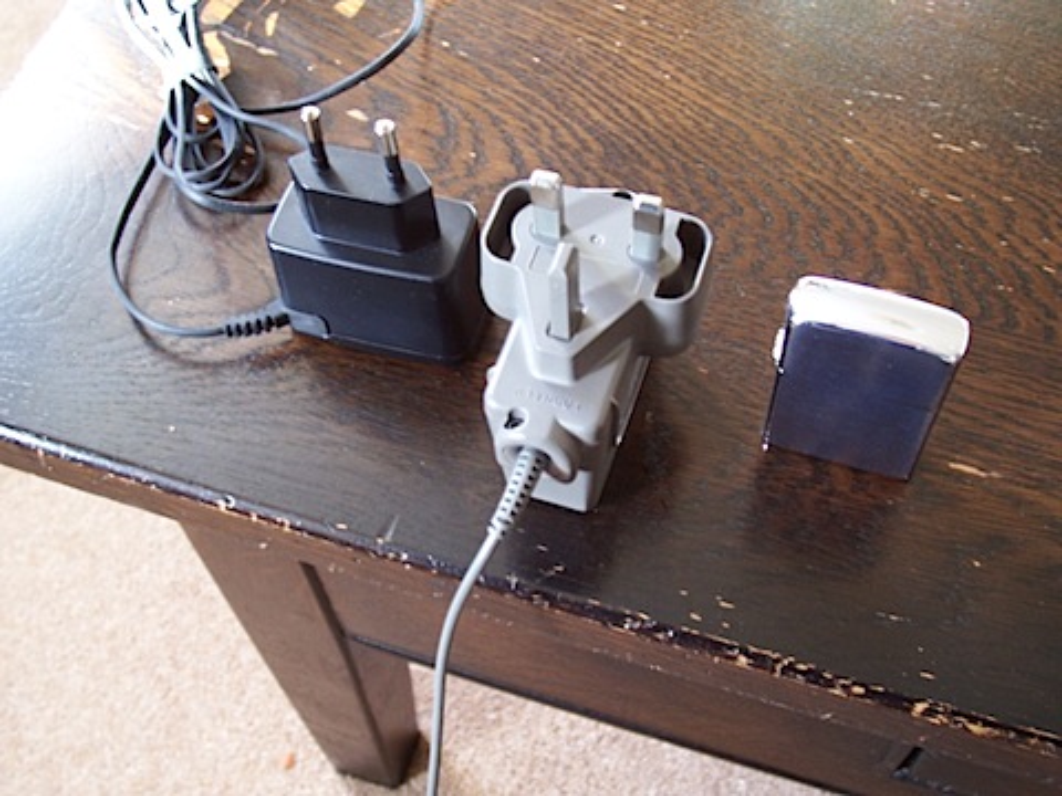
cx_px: 531
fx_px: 1289
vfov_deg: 34.3
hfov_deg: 44.8
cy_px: 398
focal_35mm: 42
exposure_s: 1/10
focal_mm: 7
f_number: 3
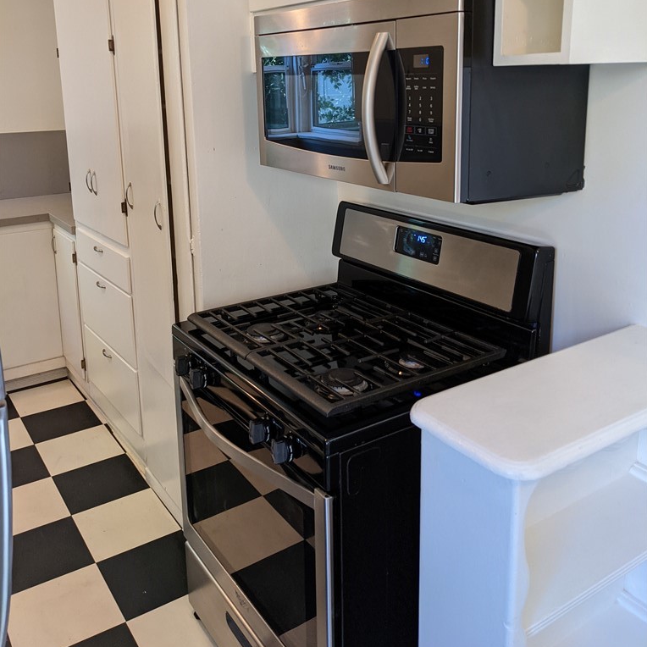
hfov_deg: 51.1
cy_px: 222
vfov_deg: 50.3
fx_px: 677
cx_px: 324
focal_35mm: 32
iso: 78
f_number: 1.73
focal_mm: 4.38
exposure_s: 1/24
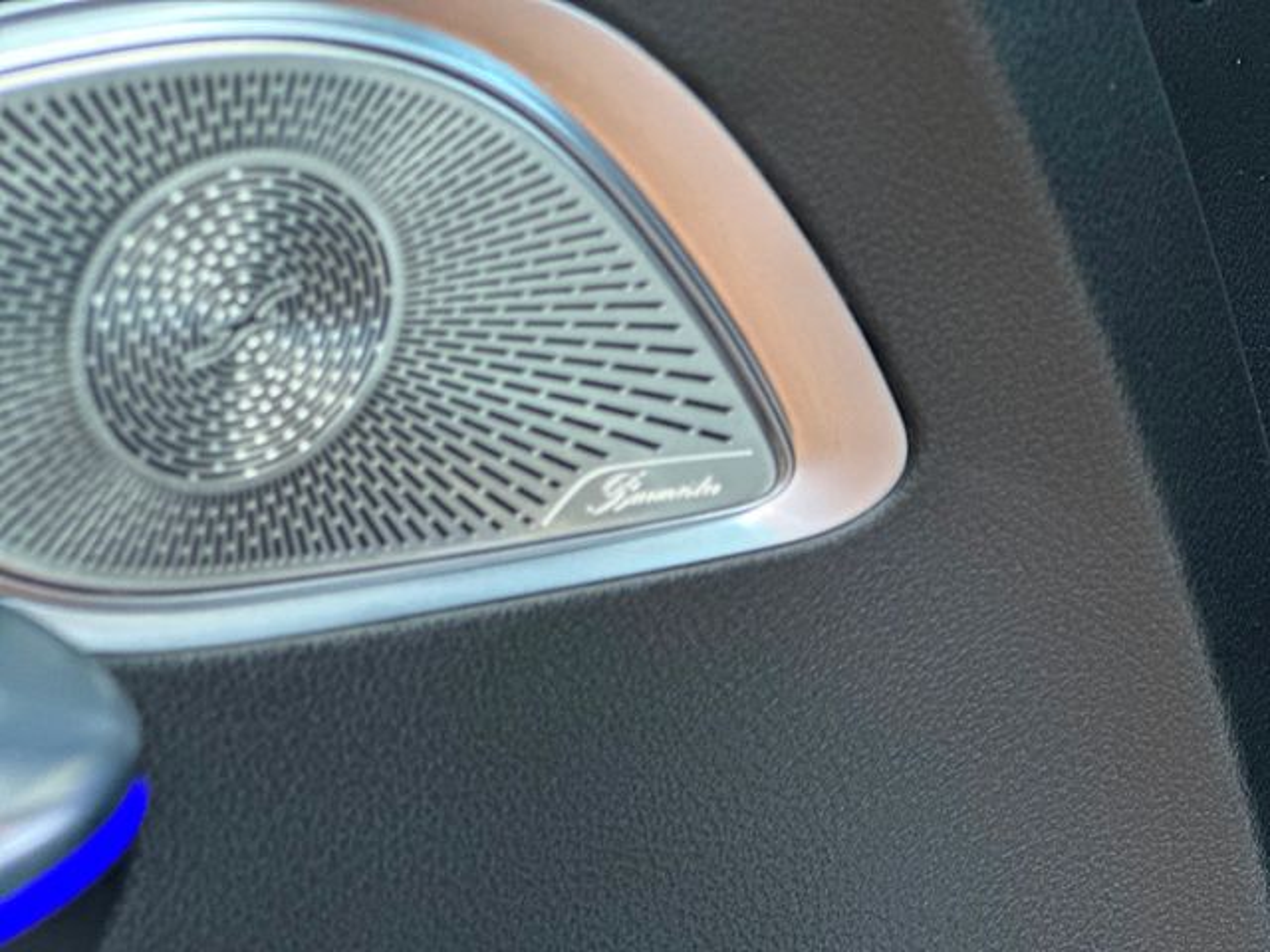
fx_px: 2825
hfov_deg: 25.3
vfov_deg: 19.1
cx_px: 635
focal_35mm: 77
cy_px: 476
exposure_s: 1/24
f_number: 2.8
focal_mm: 9
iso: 320
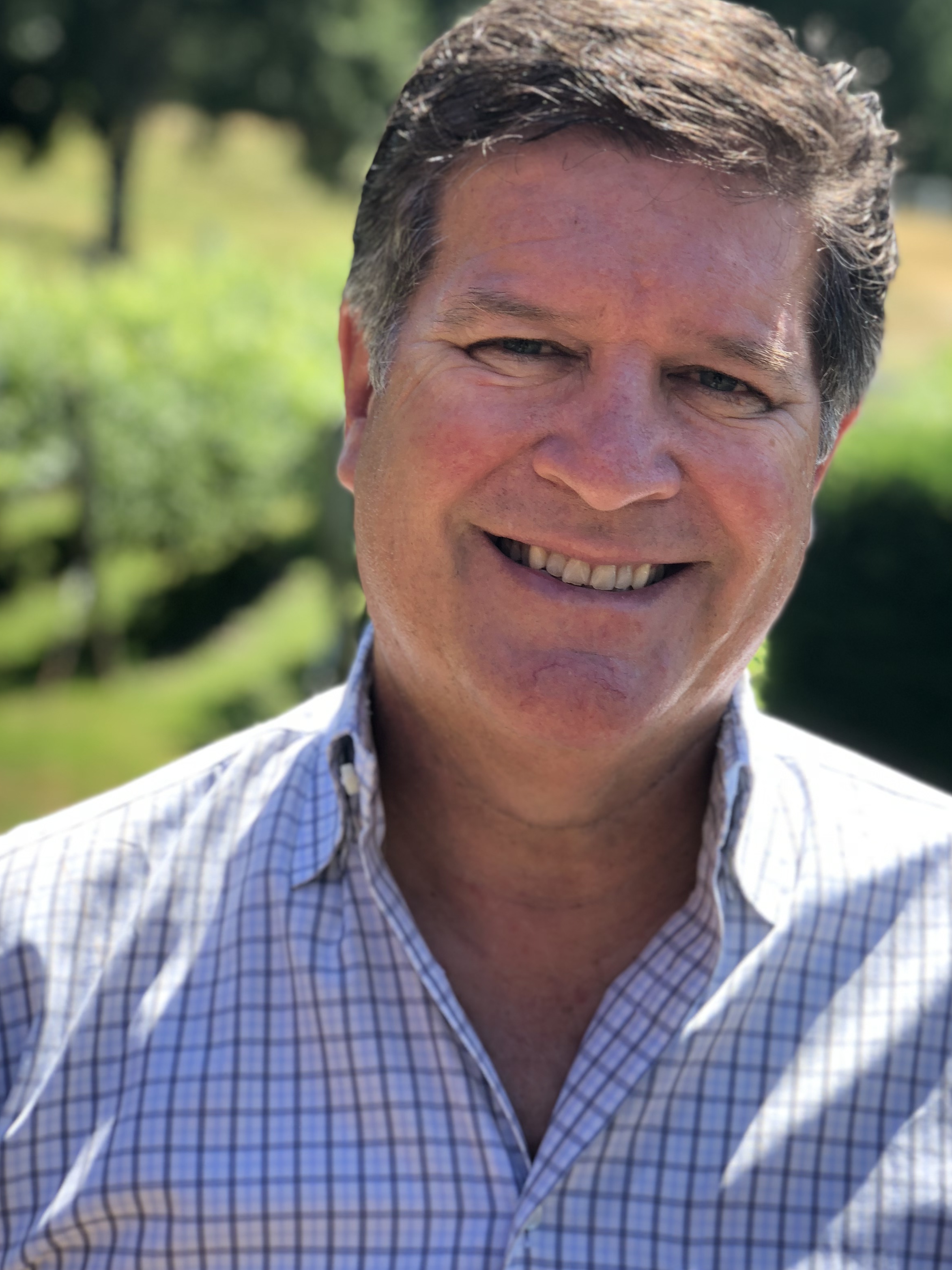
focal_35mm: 67
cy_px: 636
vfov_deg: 29.0
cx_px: 608
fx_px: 2457
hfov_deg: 21.9
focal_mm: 6
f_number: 2.4
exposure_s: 1/127
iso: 16
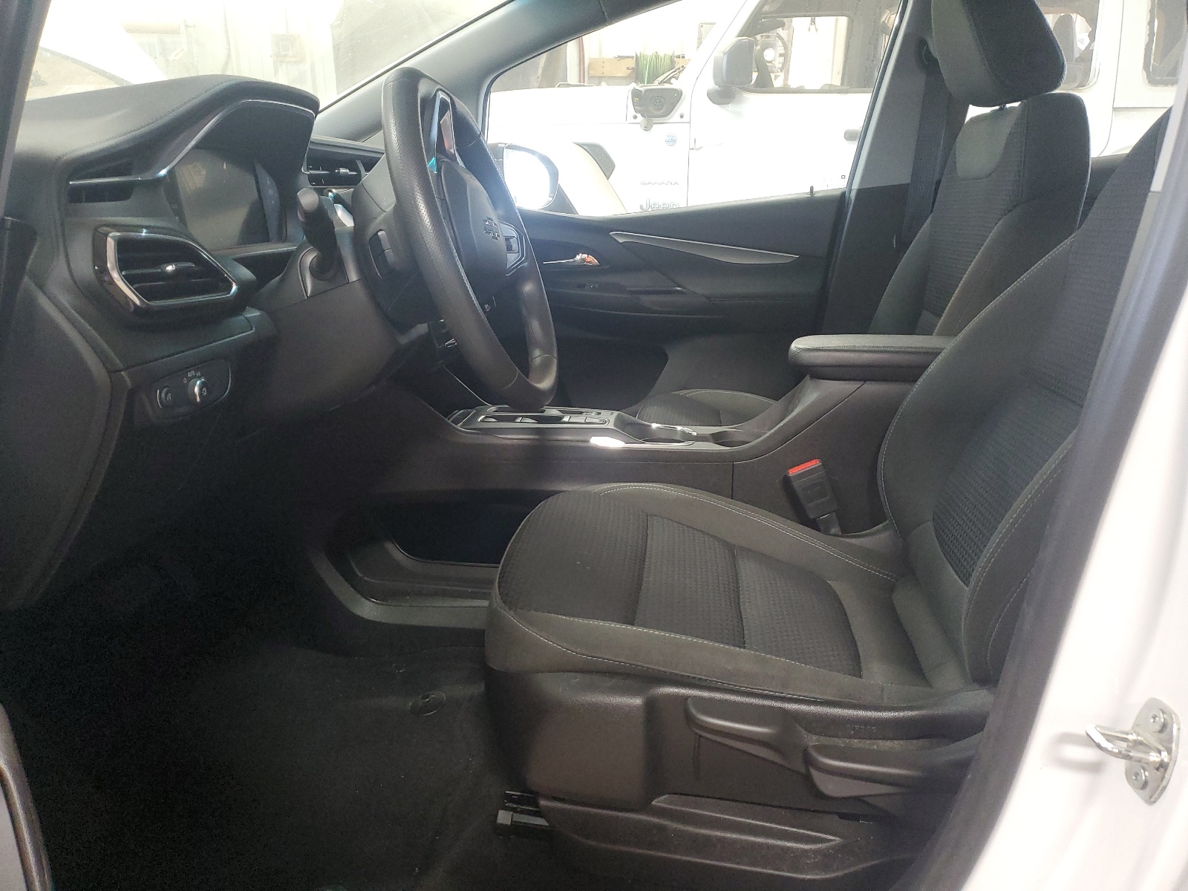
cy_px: 446
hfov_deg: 67.3
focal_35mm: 26
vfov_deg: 53.1
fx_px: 892
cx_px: 594
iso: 174
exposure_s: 1/60.2
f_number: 1.5
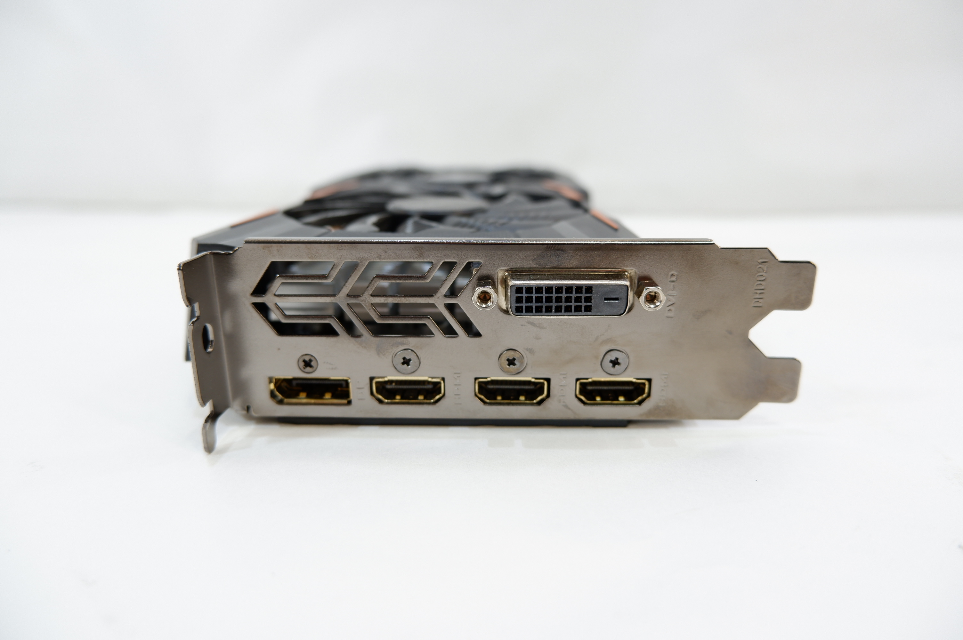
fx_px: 615
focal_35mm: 23
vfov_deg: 55.0
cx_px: 482
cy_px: 320
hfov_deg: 76.1
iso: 200
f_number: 3.5
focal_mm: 15
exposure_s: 1/80
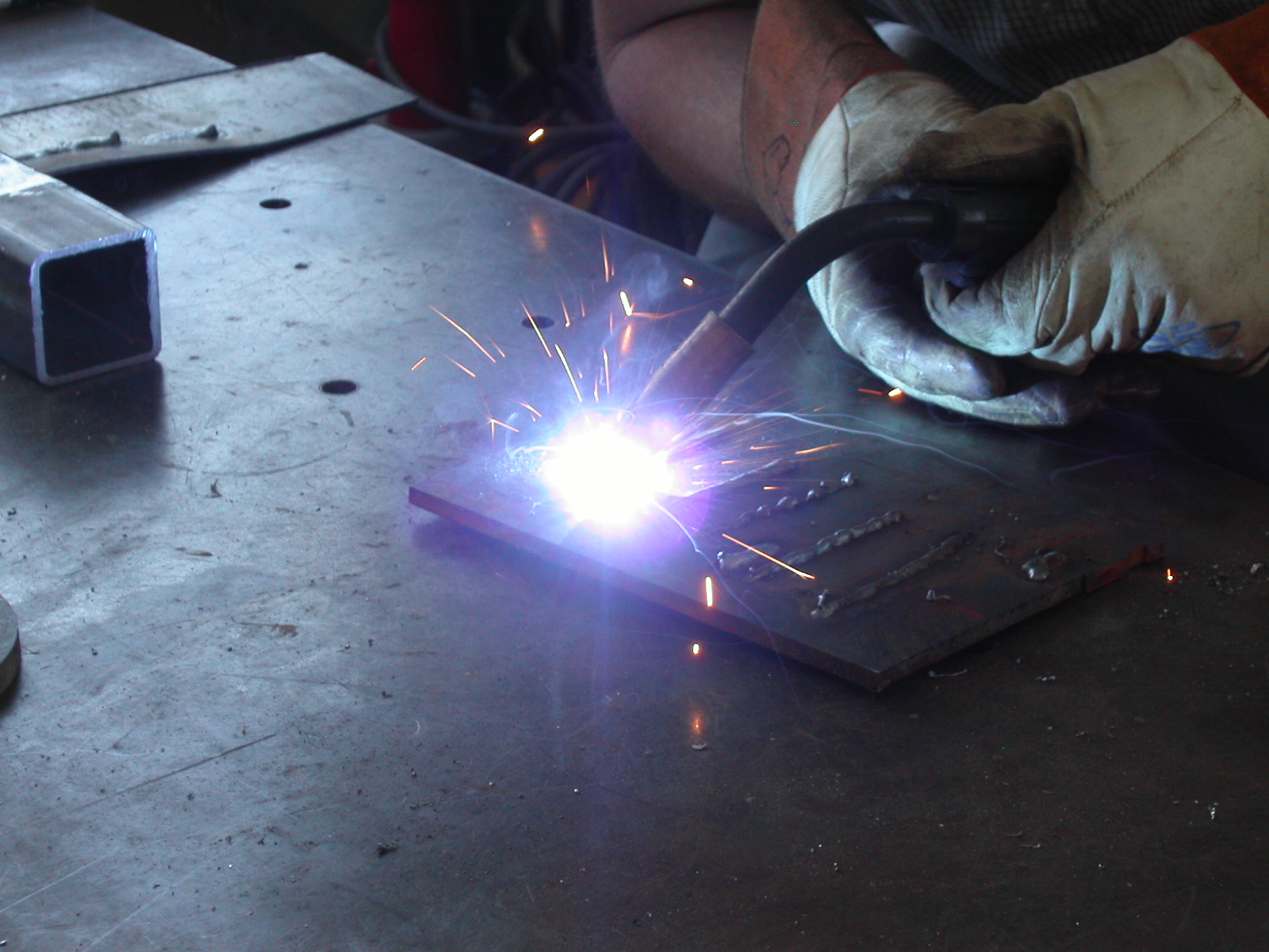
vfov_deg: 13.0
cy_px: 476
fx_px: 4179
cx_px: 634
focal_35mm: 114
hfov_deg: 17.3
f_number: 4.7
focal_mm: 23.4
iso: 166
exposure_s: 1/90
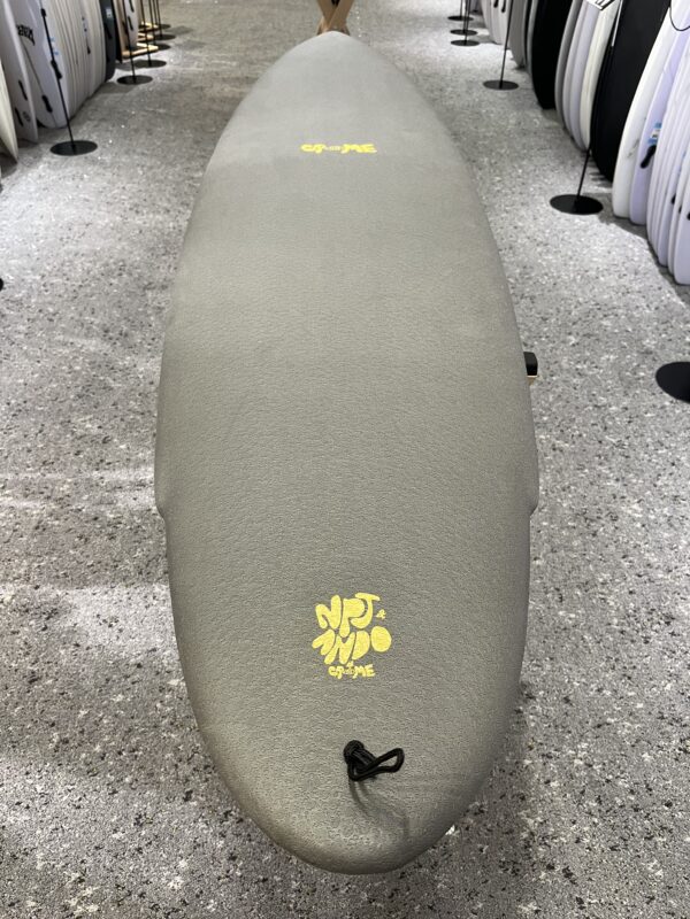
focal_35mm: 26
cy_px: 460
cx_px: 345
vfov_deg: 67.3
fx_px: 691
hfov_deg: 53.1
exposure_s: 1/60
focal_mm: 5.1
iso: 80
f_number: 1.6
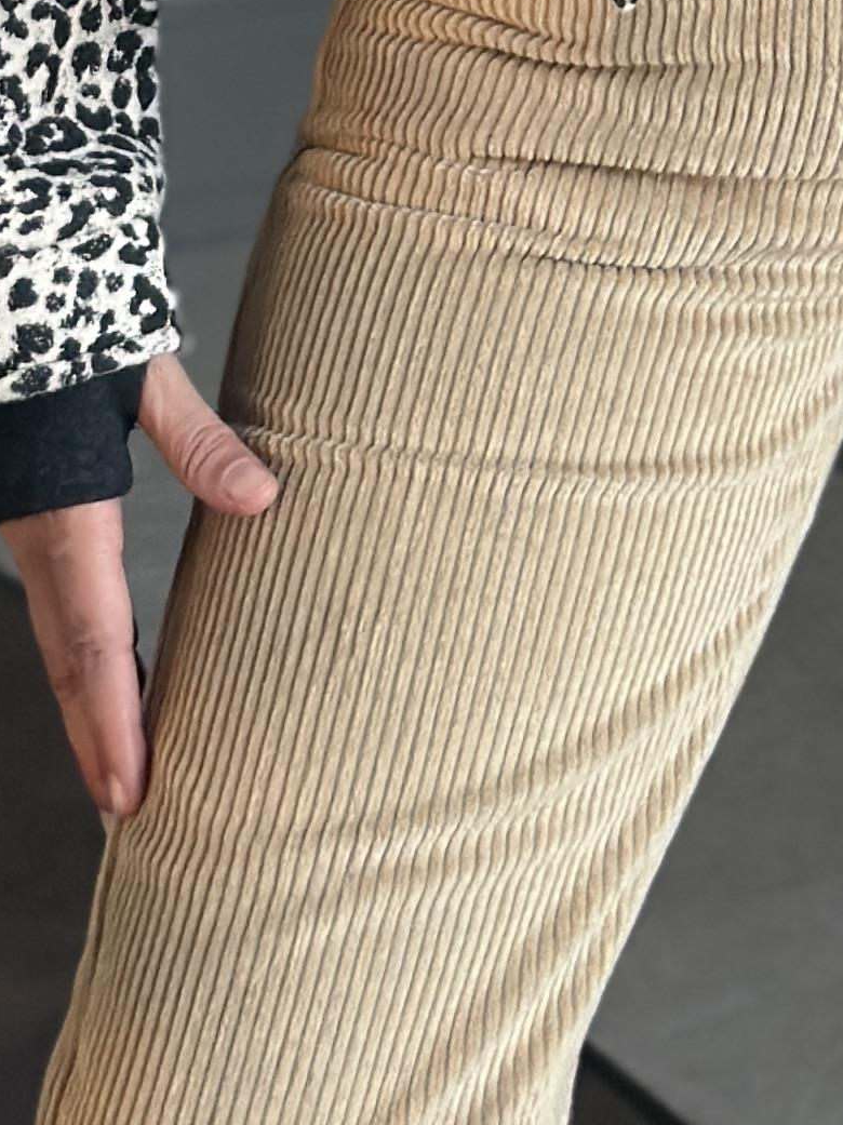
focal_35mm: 186
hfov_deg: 7.9
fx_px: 6043
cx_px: 852
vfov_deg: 10.0
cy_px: -933
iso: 250
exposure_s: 1/60
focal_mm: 6.86
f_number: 1.78
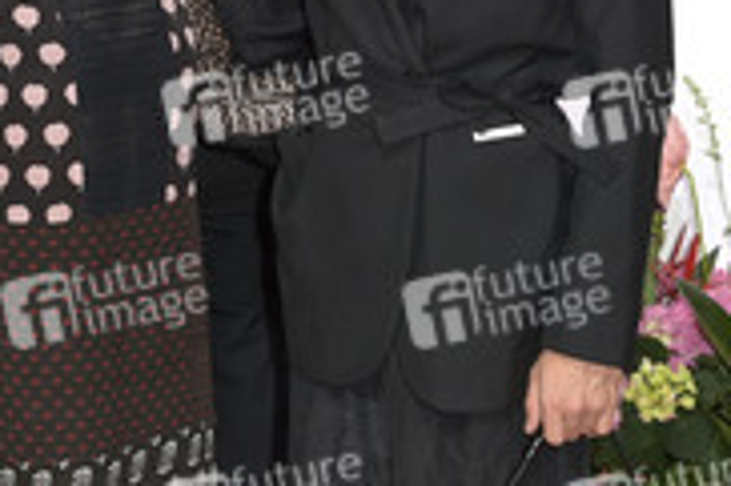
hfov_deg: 14.2
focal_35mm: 144
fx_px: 2921
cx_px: 159
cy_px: 0
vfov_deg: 9.4
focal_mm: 58
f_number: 5
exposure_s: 1/250
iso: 640
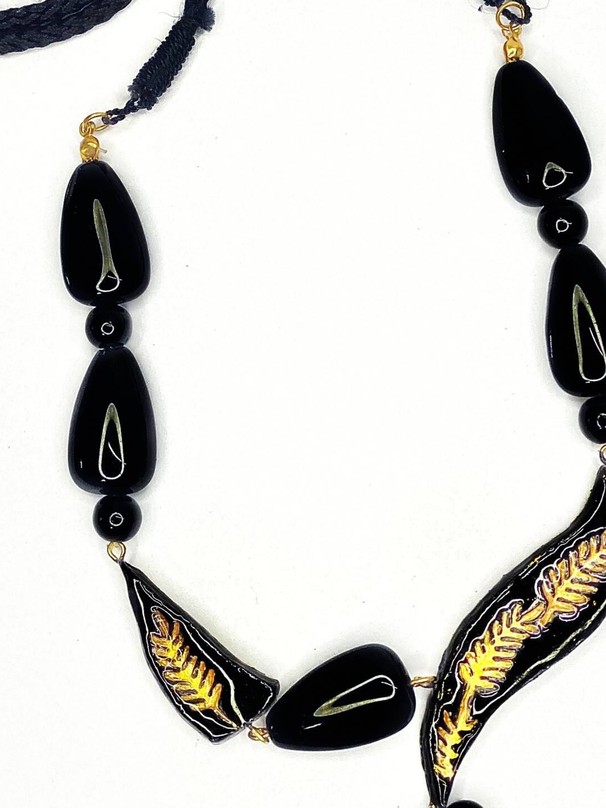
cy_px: 225
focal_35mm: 92
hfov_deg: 16.0
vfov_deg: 21.2
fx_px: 2148
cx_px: 185
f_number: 2
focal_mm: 6
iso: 64
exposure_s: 1/100
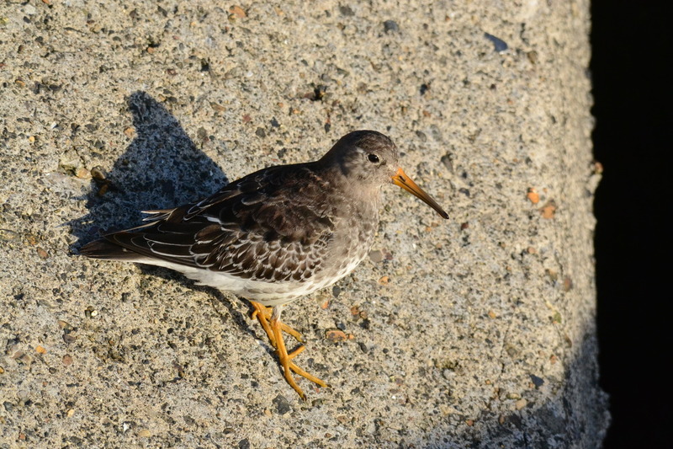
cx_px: 336
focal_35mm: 435
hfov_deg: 4.7
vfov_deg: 3.2
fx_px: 8130
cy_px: 224
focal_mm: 290
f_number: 10
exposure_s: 1/1250
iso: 1600
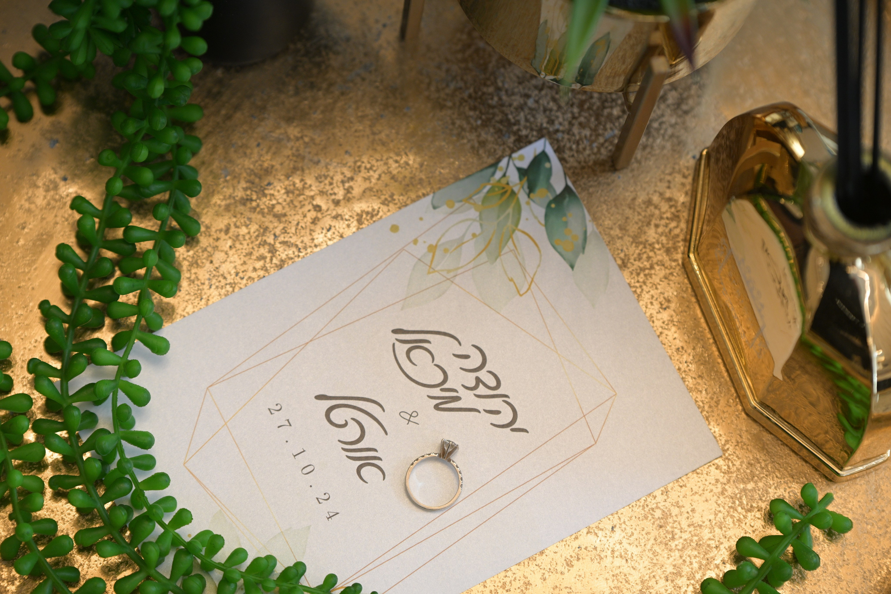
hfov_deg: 15.2
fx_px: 3341
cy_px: 297
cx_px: 446
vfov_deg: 10.2
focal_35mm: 135
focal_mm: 135
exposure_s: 1/320
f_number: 3.5
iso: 640
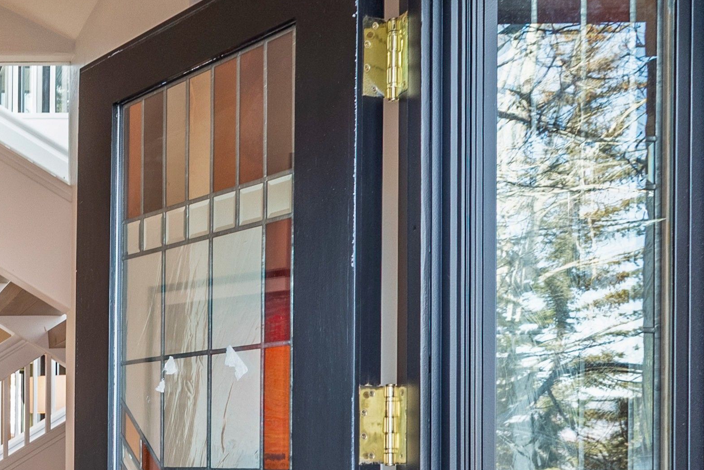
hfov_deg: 27.1
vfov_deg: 20.3
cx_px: -154
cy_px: 458
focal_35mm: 65
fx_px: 1272
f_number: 10
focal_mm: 17
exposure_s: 1/4
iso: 400
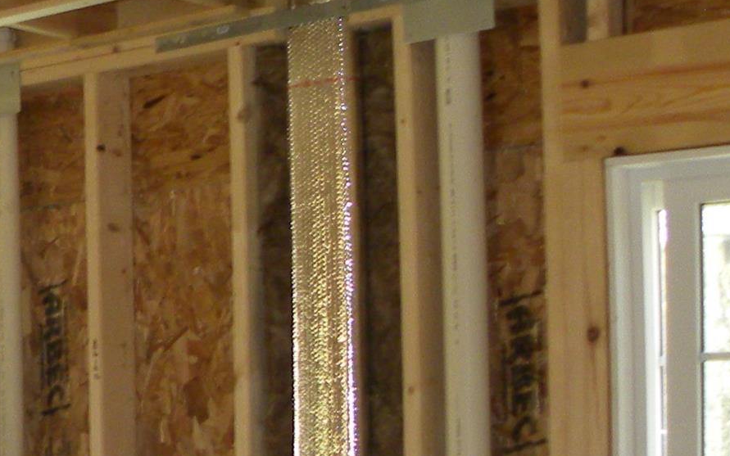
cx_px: -492
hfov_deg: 18.3
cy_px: 454
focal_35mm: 95
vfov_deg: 13.6
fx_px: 1890
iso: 109
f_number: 2.8
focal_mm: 4.6
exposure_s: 1/70
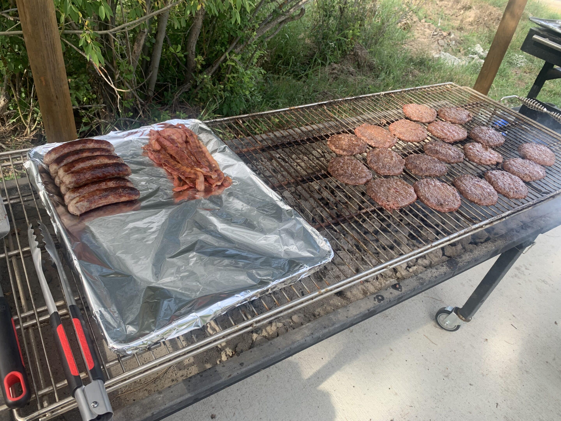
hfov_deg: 67.3
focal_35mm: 26
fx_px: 421
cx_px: 280
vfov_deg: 53.1
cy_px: 210
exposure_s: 1/212
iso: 25
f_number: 1.8
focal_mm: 4.25
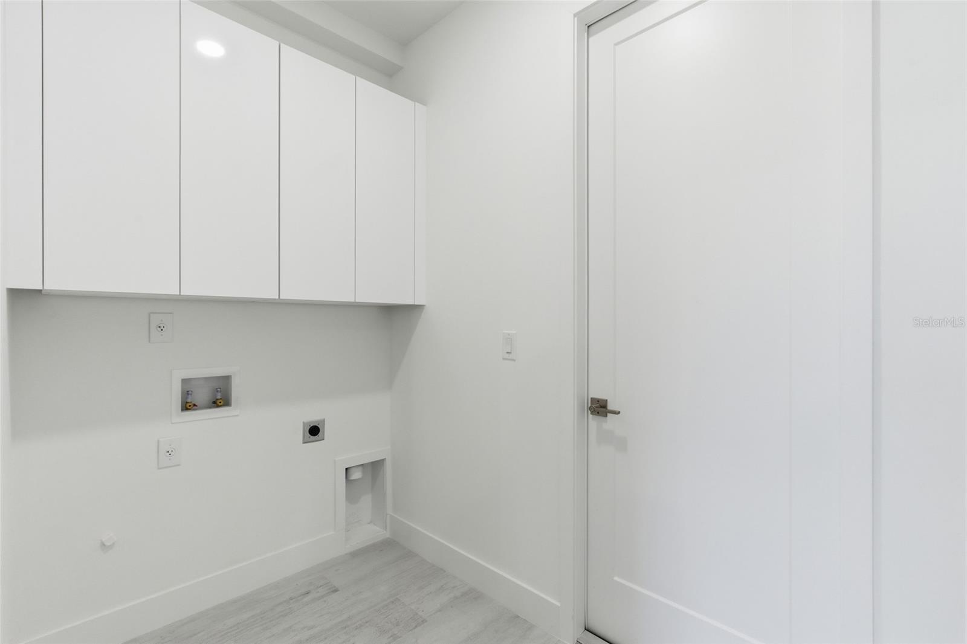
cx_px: 484
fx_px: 430
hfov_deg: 96.7
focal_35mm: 16
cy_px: 322
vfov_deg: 73.7
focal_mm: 16
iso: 400
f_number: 9
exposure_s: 1/100
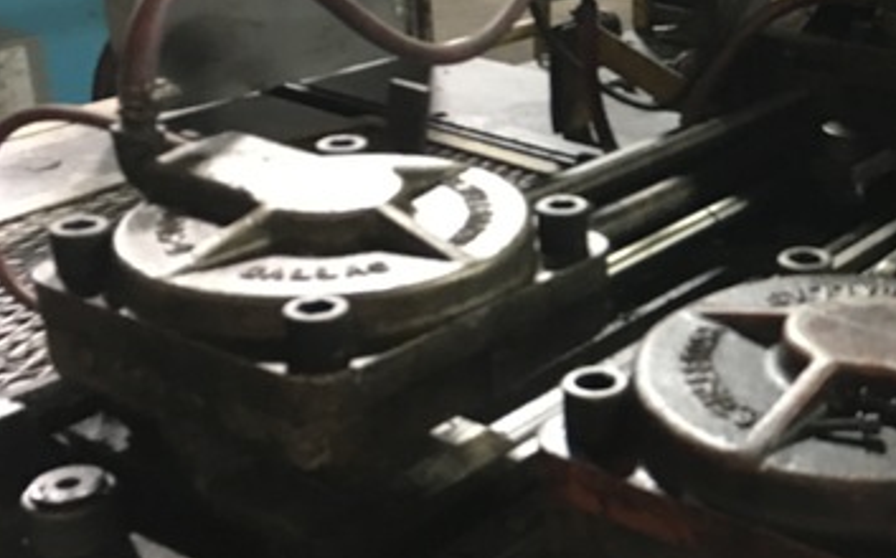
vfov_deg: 21.2
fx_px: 1488
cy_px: 247
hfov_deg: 31.5
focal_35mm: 61
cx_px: 845
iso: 400
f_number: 2.2
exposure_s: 1/15
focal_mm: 4.15
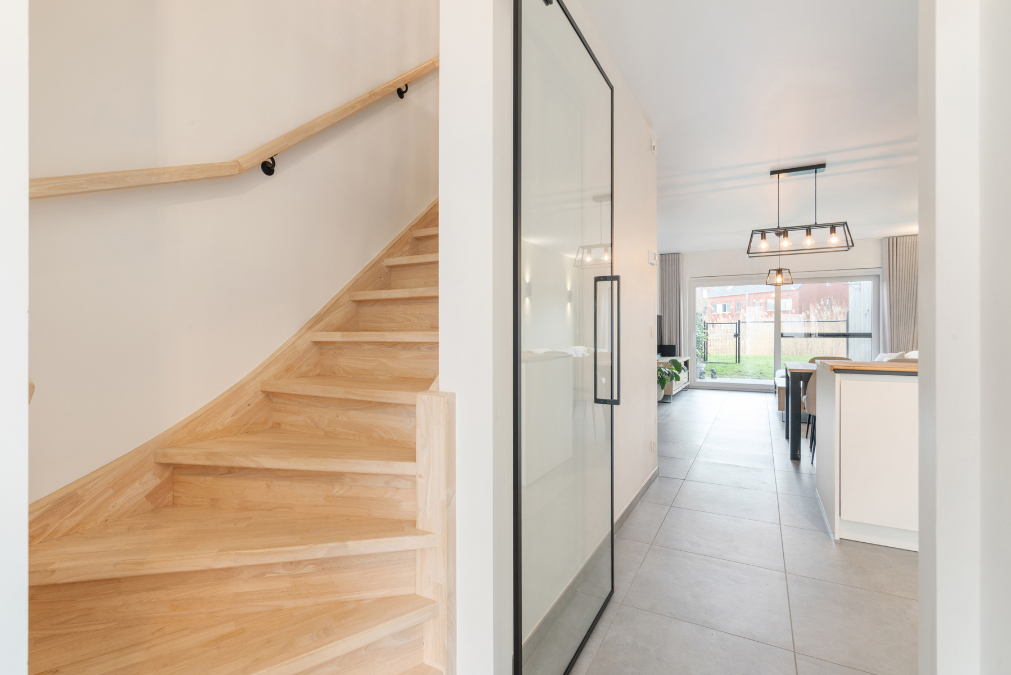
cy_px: 338
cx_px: 506
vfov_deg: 73.8
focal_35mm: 16
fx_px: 449
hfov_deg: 96.7
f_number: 11
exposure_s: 2
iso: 250
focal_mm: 16
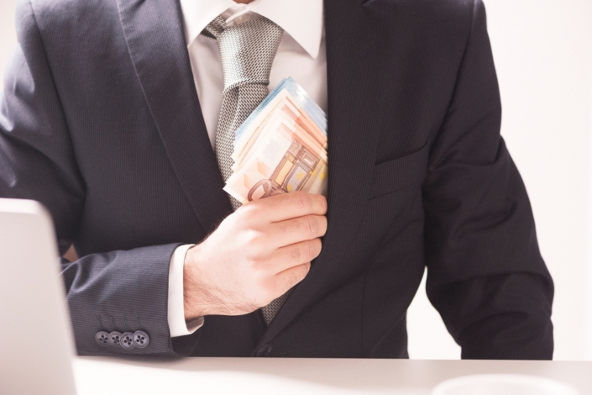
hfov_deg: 19.5
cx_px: 296
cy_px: 198
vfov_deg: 13.0
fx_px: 1727
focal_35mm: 105
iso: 200
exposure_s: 1/125
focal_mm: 105
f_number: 4.5
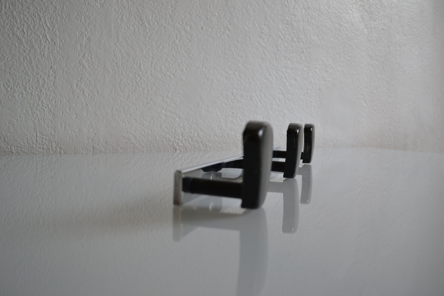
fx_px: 370
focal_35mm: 30
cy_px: 148
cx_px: 222
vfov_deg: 43.6
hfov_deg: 61.9
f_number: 4
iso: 400
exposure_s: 1/60
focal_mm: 20
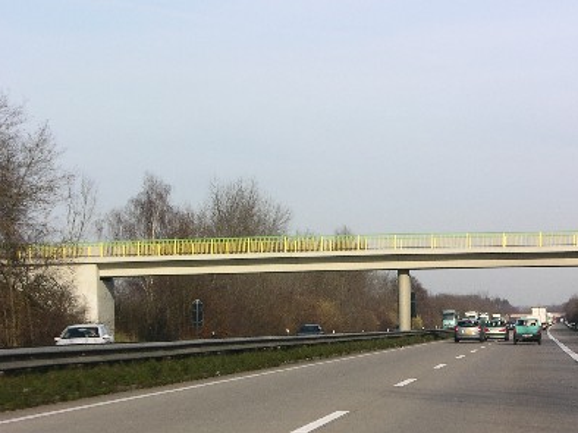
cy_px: 288
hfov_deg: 13.2
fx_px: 2486
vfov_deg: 9.9
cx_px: 404
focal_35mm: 149
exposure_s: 1/165
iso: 50
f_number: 5.8
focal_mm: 25.4
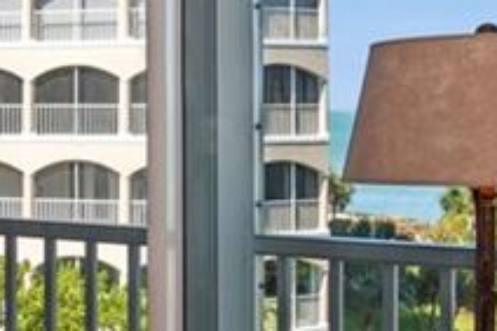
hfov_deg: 19.5
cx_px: -307
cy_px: 96
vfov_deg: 15.6
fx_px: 1200
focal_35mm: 87
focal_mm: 12
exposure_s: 1/50
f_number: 8
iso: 200
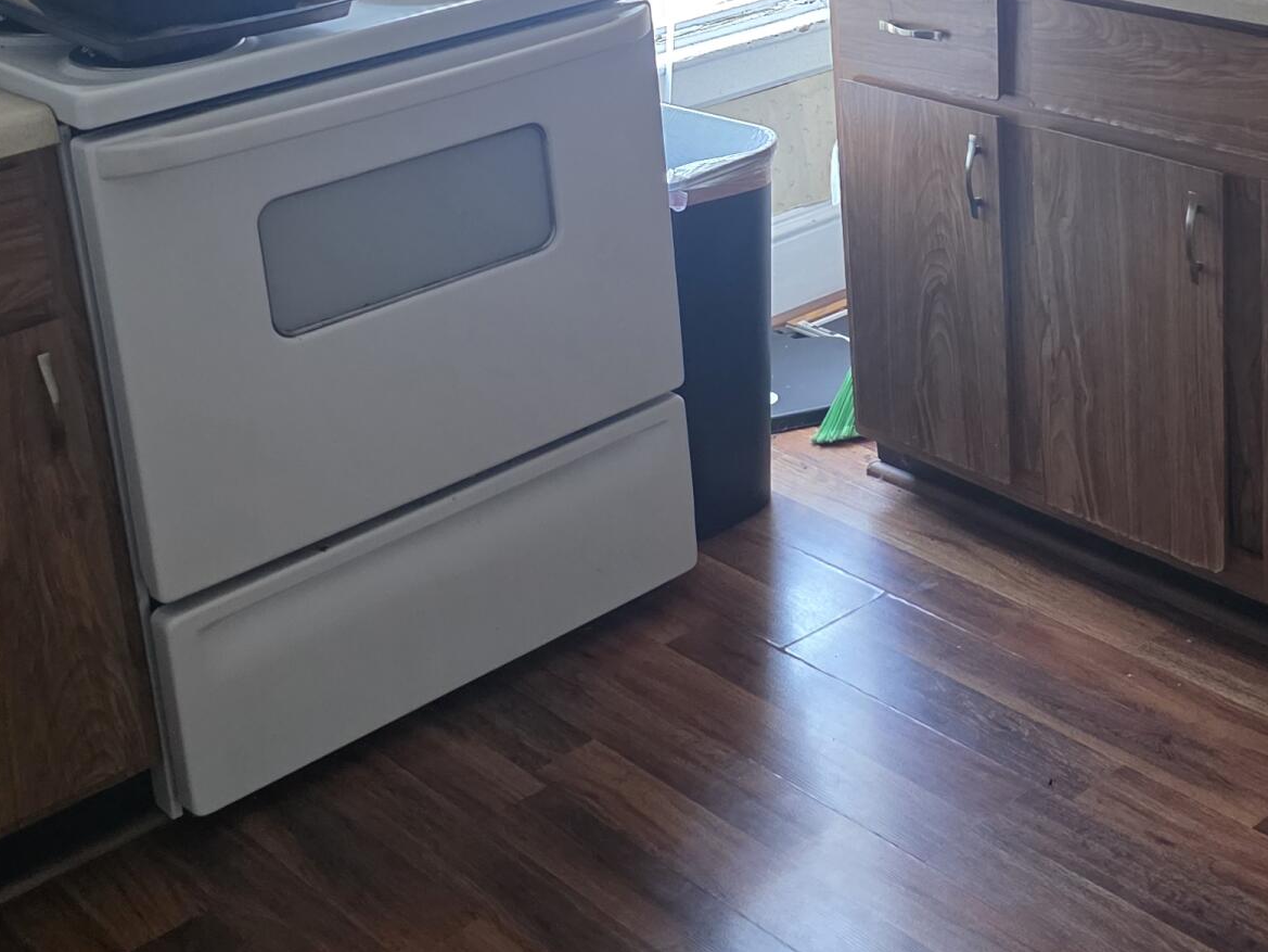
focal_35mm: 59
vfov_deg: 24.2
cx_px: 908
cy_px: 127
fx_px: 2161
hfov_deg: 32.2
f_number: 1.7
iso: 800
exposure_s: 1/120
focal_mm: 6.3
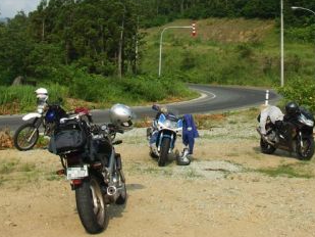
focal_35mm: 58
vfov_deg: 24.1
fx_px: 528
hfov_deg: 33.2
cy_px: 0
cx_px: 173
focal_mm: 7.2
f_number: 5.6
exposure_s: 1/320
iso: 50
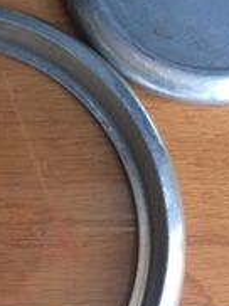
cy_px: 166
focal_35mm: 102
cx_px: 49
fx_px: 902
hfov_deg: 14.4
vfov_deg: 19.3
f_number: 2.2
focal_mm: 4.15
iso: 50
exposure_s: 1/33
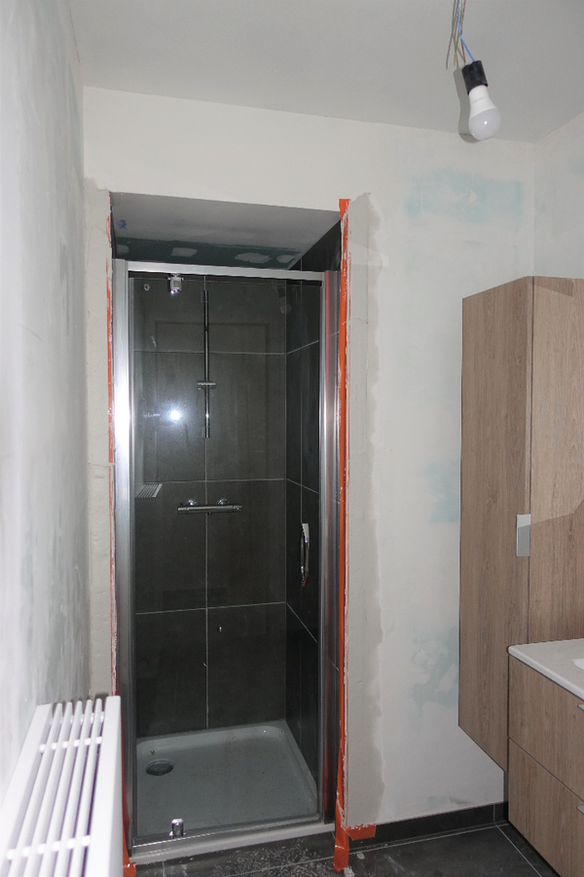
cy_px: 438
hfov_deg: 53.1
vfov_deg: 73.7
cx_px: 292
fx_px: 584
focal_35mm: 24
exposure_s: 1/30
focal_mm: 8.8
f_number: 1.8
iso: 200
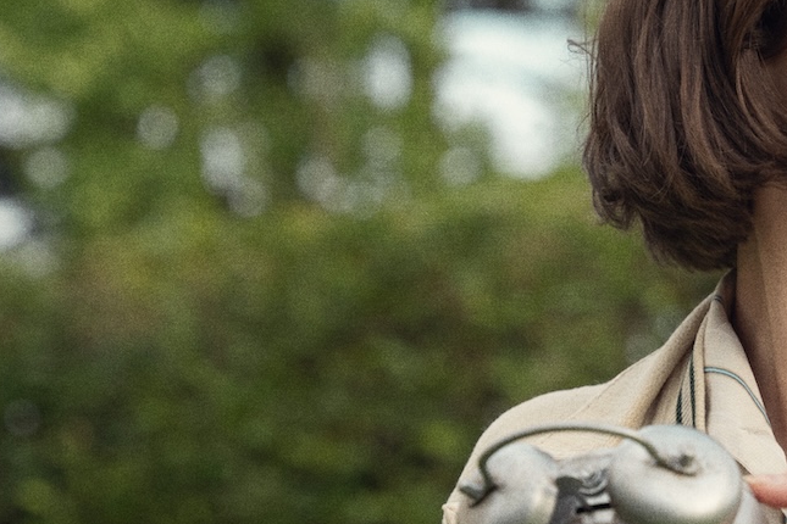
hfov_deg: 9.4
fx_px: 4743
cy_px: 438
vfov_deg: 6.3
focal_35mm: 217
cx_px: 785
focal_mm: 70
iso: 200
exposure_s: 1/500
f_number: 4
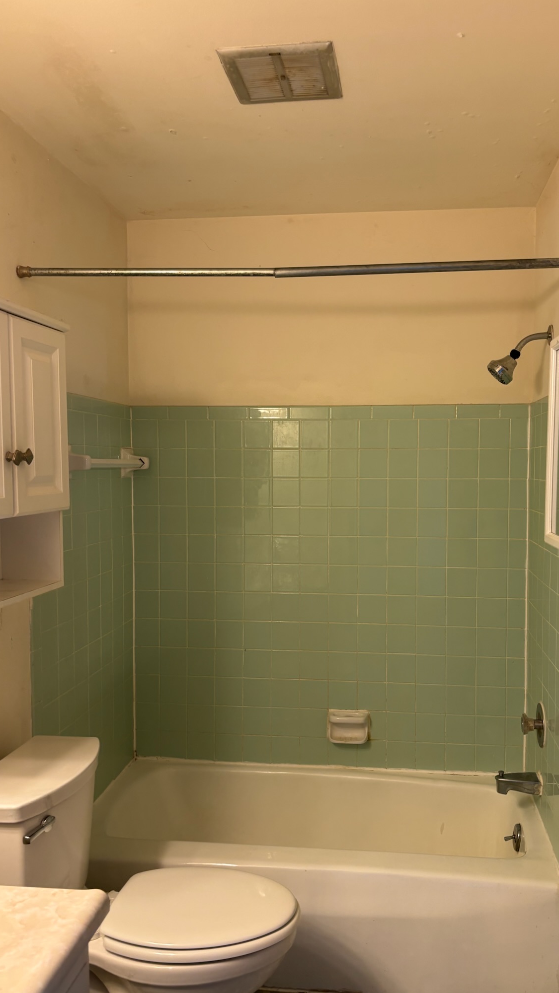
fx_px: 764
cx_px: 329
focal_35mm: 29
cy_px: 506
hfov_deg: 40.0
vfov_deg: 66.1
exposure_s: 1/60
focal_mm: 5.96
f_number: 1.6
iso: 100
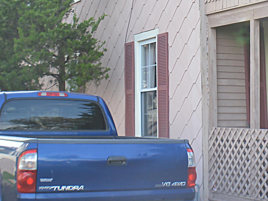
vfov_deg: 12.6
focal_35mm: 117
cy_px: 33
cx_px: 245
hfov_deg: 16.6
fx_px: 906
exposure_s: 1/640
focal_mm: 22
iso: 400
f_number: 4
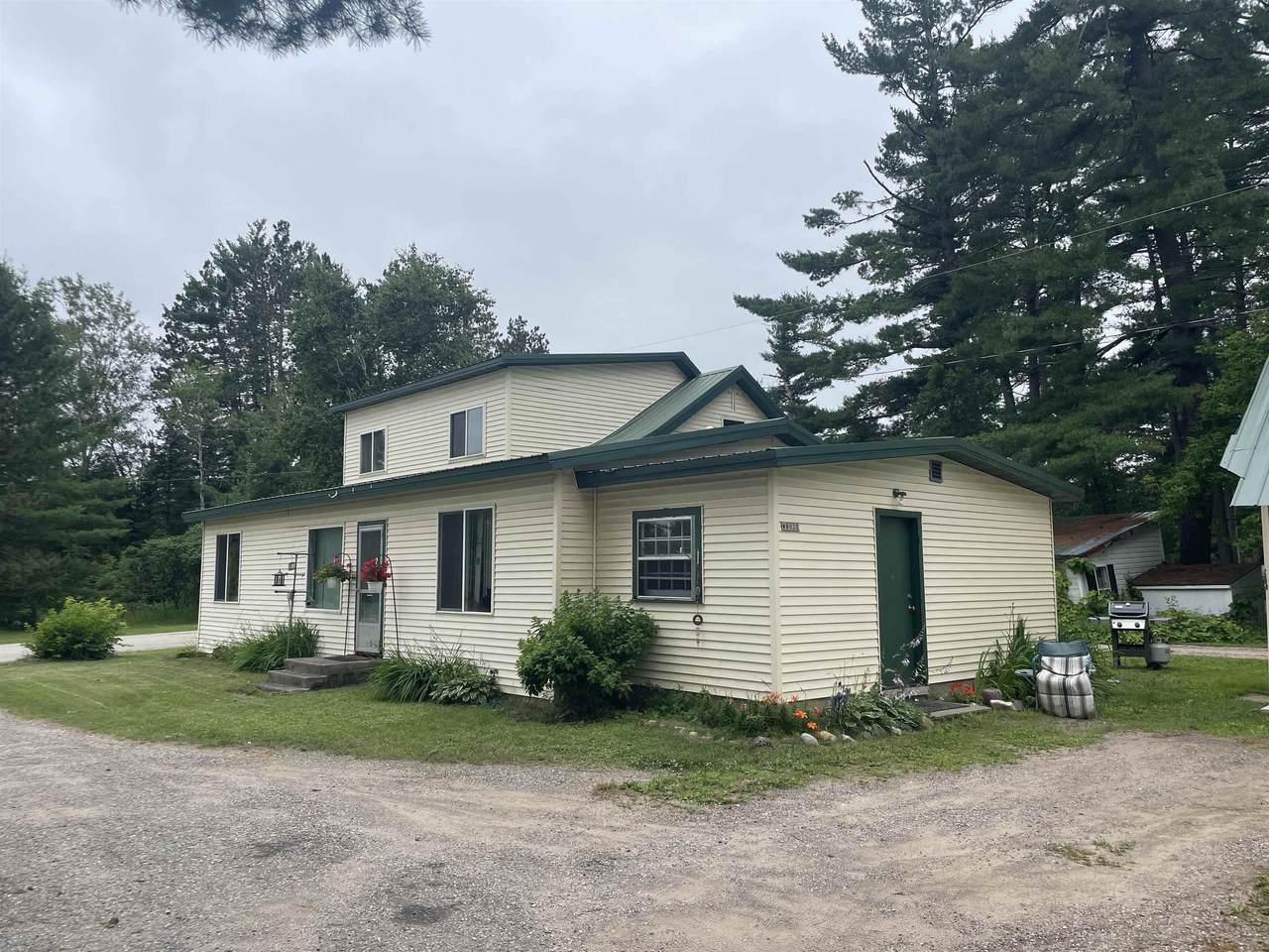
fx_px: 953
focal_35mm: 26
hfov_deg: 67.3
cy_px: 476
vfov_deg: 53.1
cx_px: 634
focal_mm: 4.2
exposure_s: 1/2681
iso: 32
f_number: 1.6
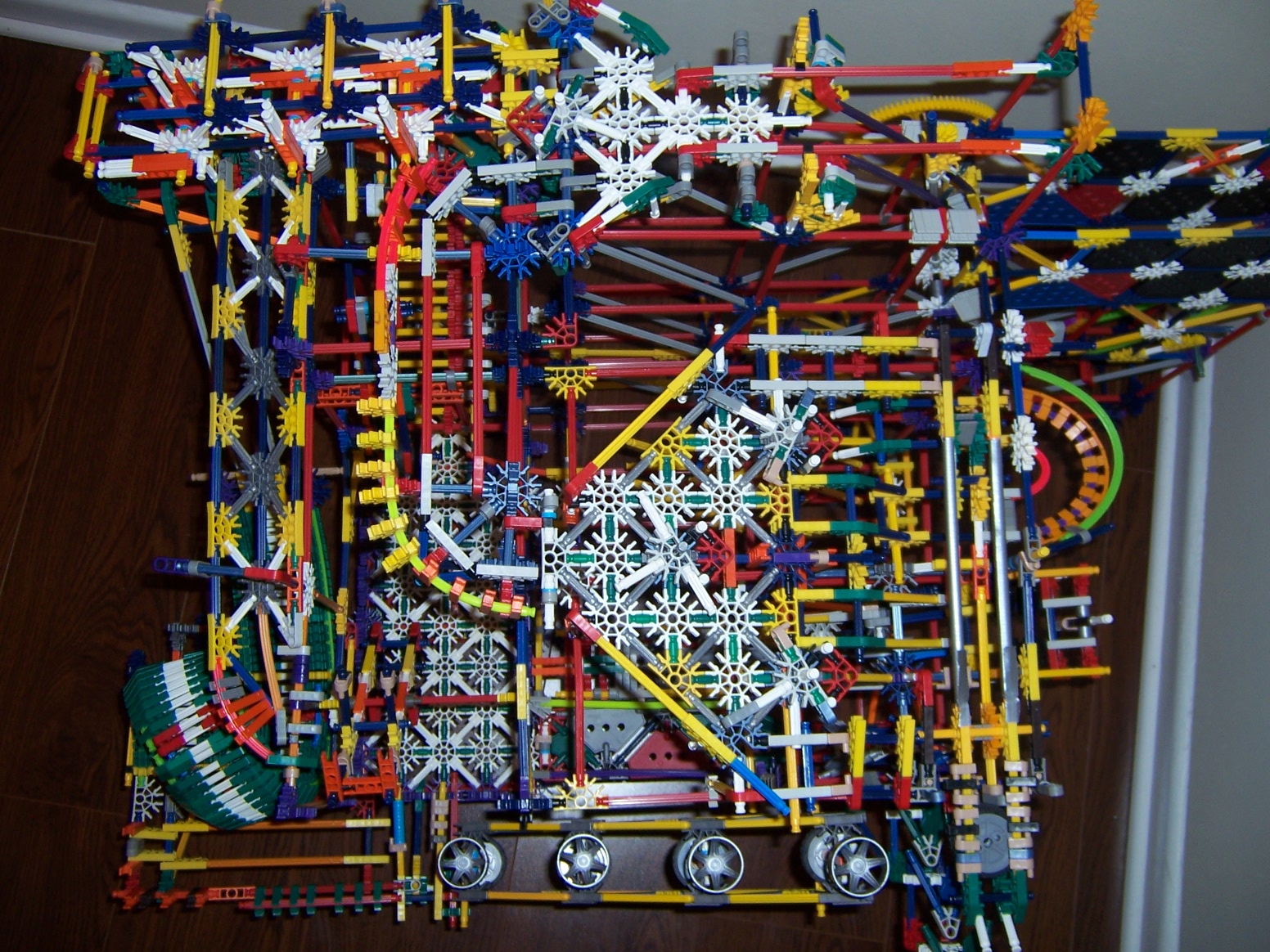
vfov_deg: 42.9
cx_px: 635
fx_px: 1211
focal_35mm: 33
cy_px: 476
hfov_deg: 55.4
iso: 80
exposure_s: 1/60
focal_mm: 5.5
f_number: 2.8
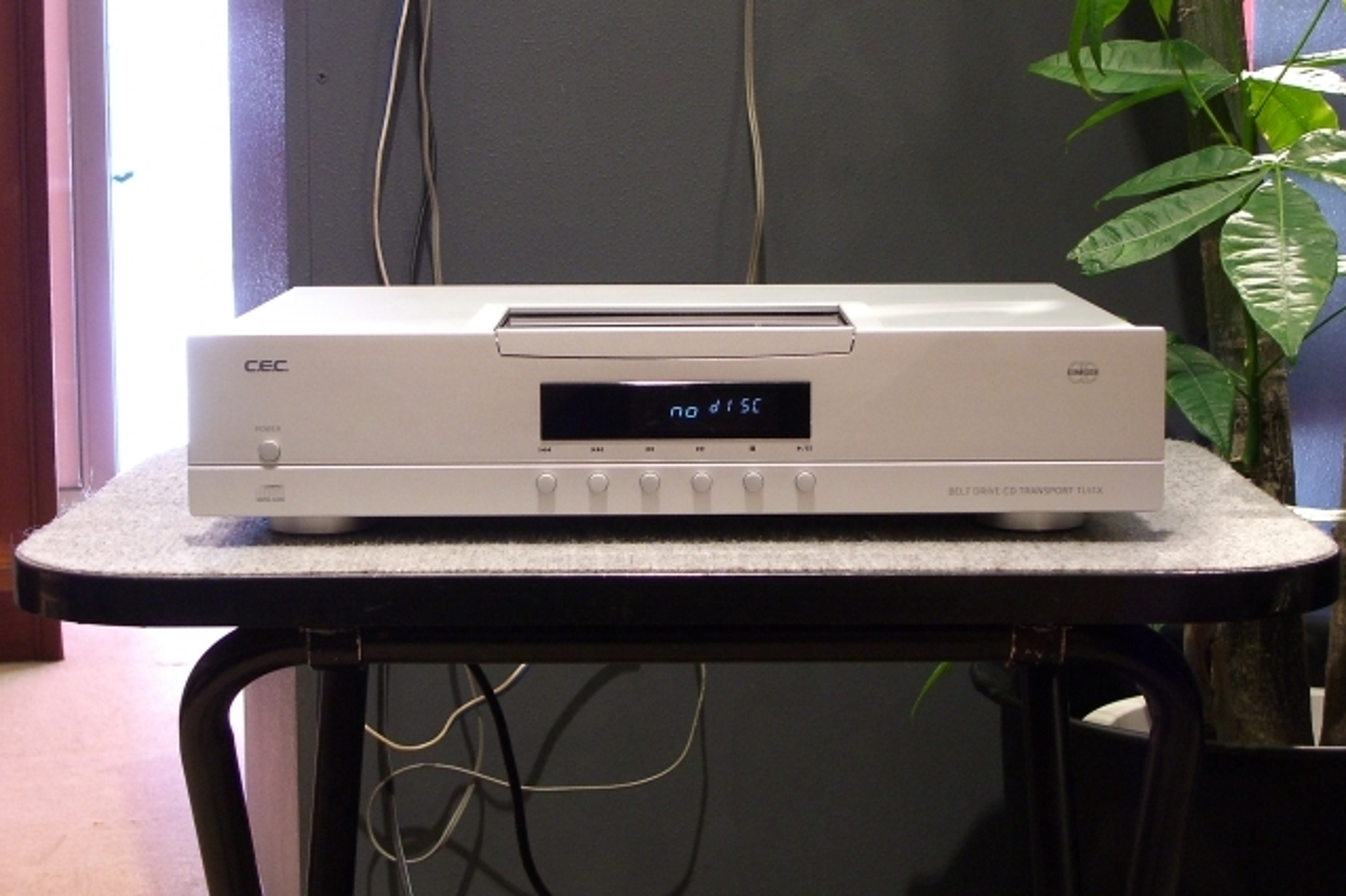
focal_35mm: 71
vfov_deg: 19.2
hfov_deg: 28.5
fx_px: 2654
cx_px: 673
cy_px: 394
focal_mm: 14.2
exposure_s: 1/15
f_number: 4
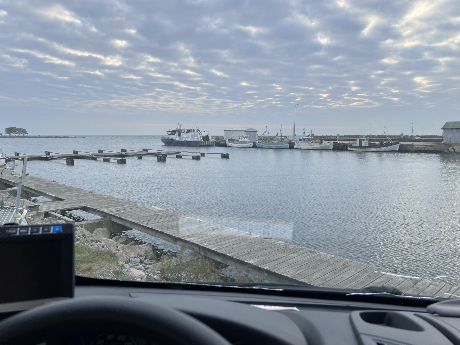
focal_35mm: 27
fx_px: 359
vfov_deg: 51.4
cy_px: 174
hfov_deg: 65.3
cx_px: 225
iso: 50
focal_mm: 5.7
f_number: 1.5
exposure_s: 1/709
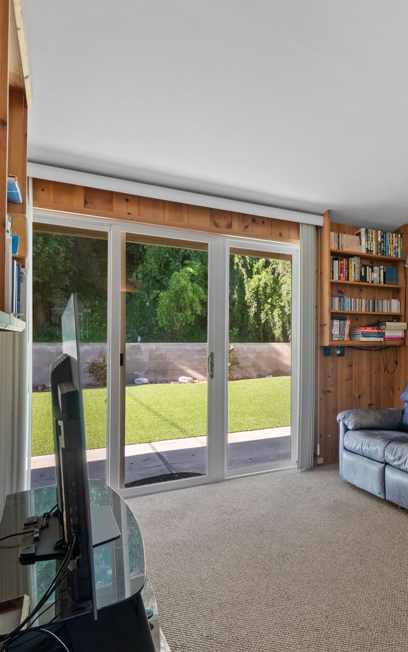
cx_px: 372
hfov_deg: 44.6
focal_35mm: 25
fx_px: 445
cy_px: 325
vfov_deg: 72.5
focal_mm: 16
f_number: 11
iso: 400
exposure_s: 1/3
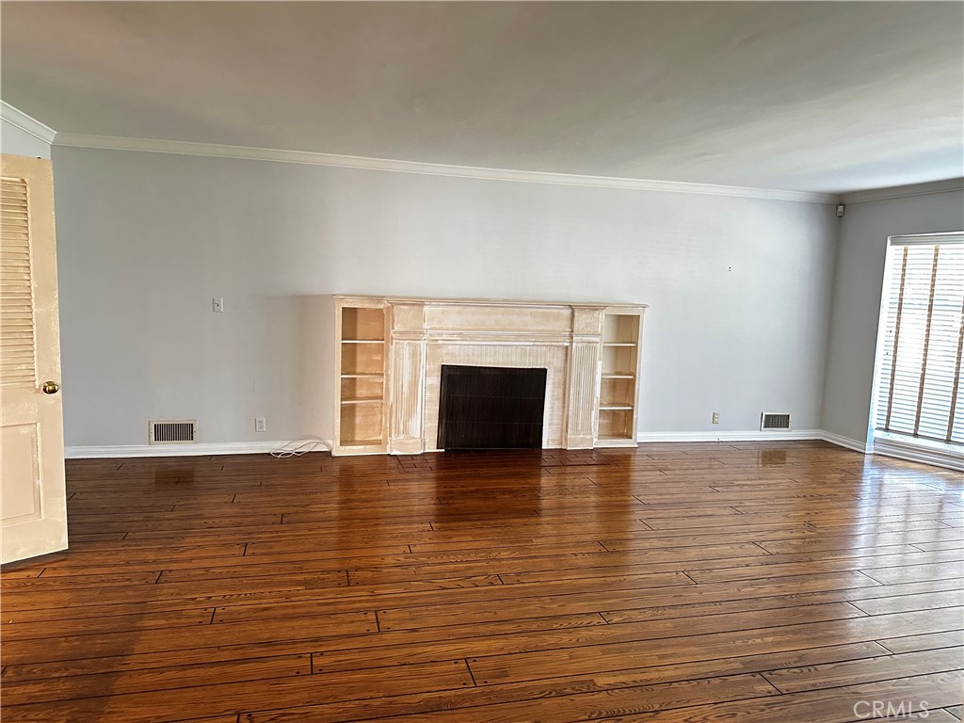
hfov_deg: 71.6
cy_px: 362
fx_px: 668
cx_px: 482
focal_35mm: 24
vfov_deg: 56.8
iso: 640
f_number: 1.78
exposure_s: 1/60
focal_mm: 6.86
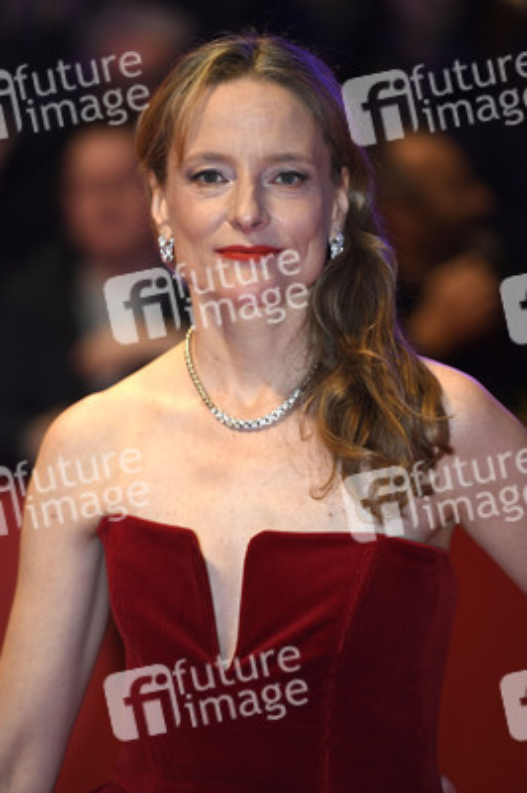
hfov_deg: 6.9
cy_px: 396
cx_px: 264
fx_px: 4399
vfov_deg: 10.3
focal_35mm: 200
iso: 800
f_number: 3.5
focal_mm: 200
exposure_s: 1/500
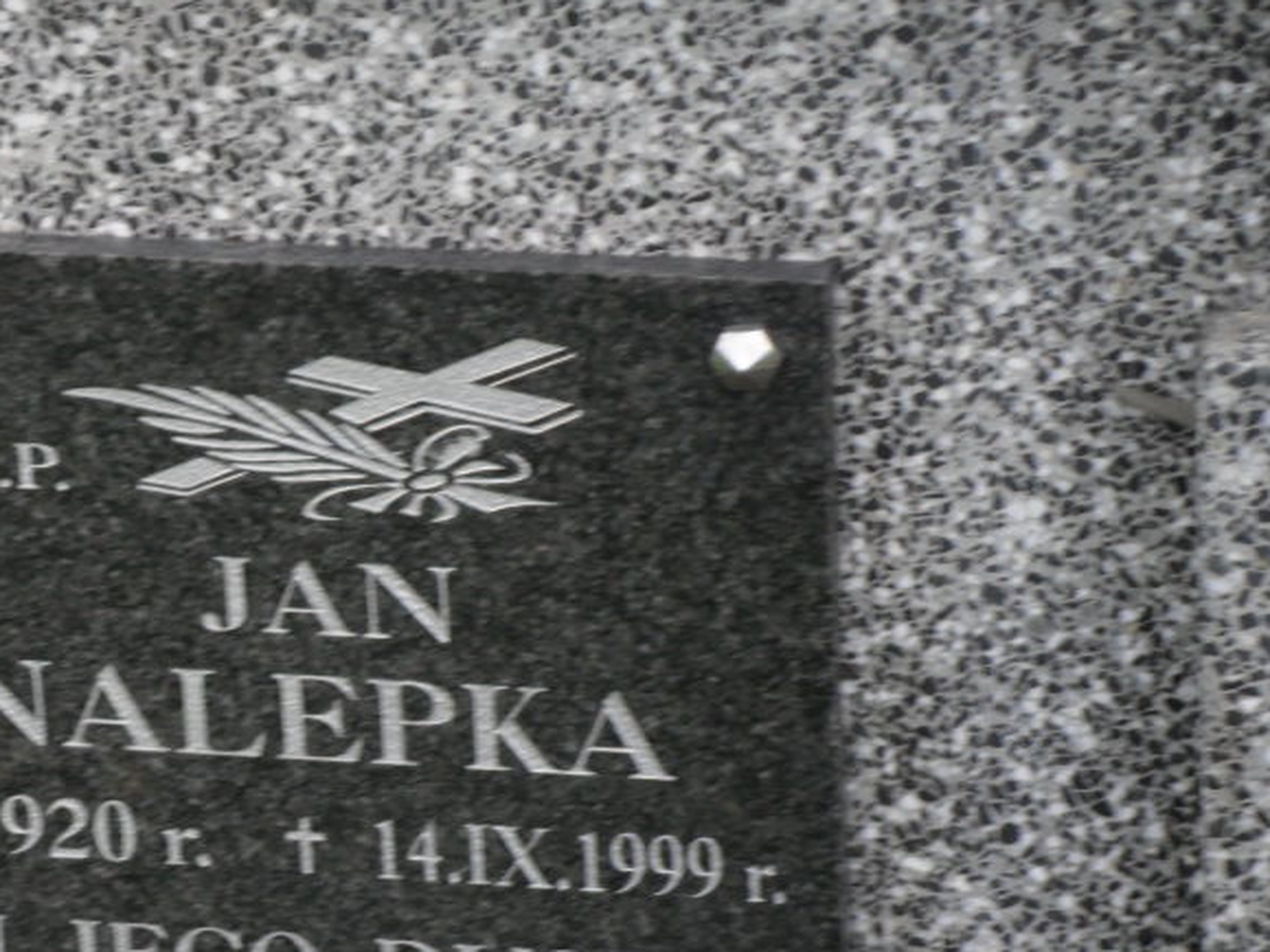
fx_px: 7006
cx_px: 224
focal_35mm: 191
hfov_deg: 10.3
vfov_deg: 7.8
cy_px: 588
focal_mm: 19.6
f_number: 5
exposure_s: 1/60
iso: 120
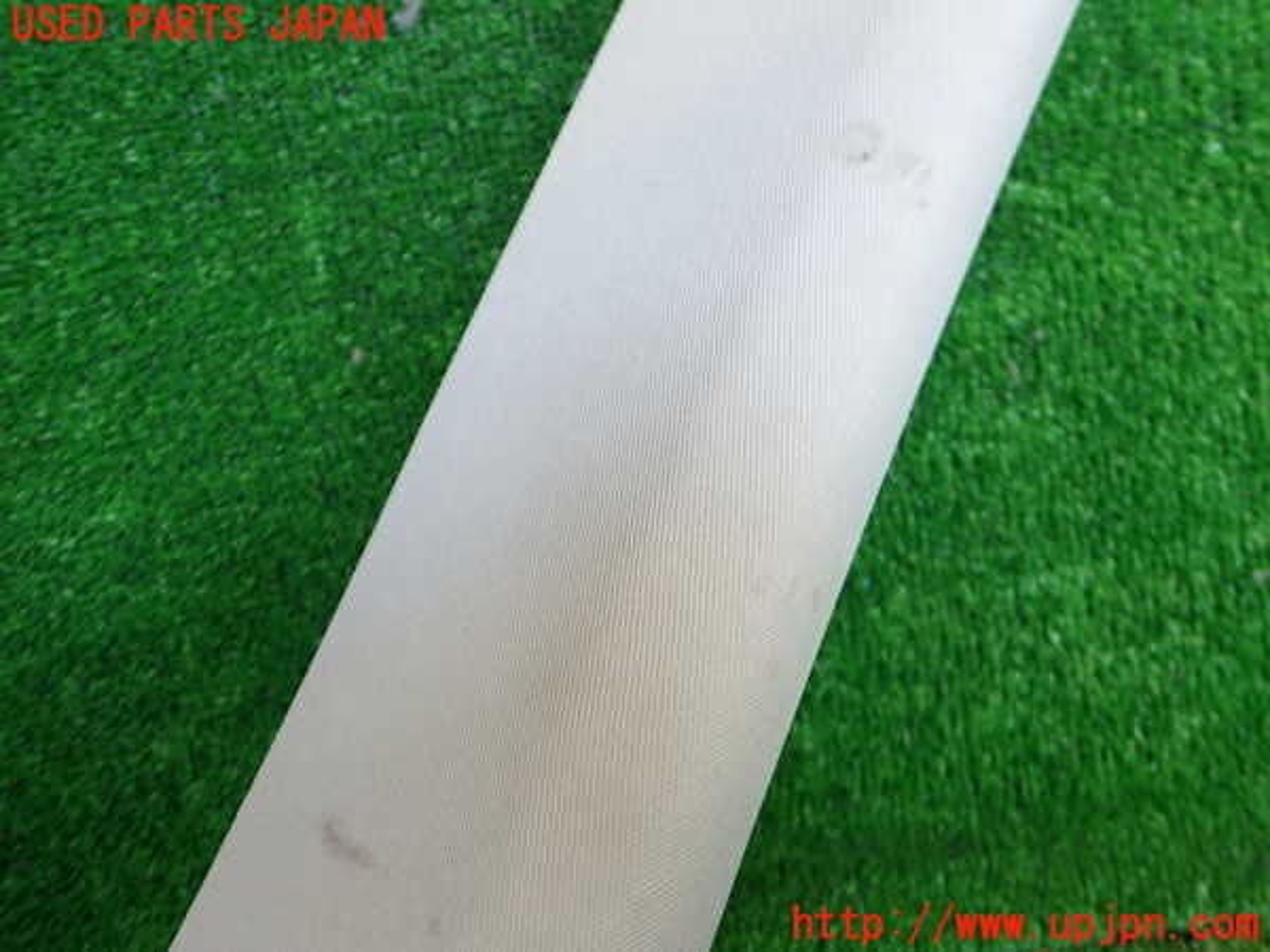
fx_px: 1101
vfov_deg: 46.8
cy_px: 476
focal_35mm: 30
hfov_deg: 60.0
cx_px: 635
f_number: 2.3
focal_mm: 5.4
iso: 200
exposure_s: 1/50
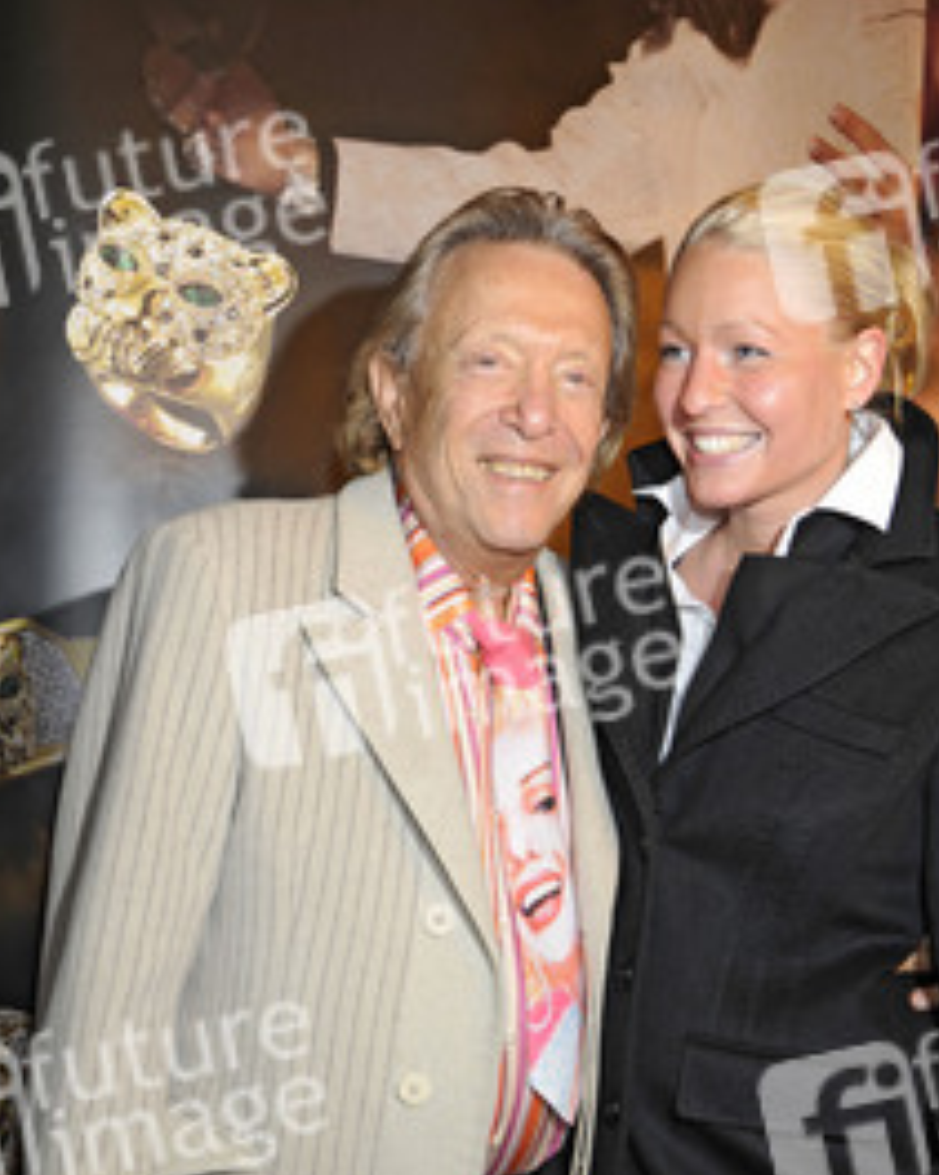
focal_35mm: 54
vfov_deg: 34.0
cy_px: 886
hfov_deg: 28.0
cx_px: 583
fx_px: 1877
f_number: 5.6
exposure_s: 1/100
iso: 500
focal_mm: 38
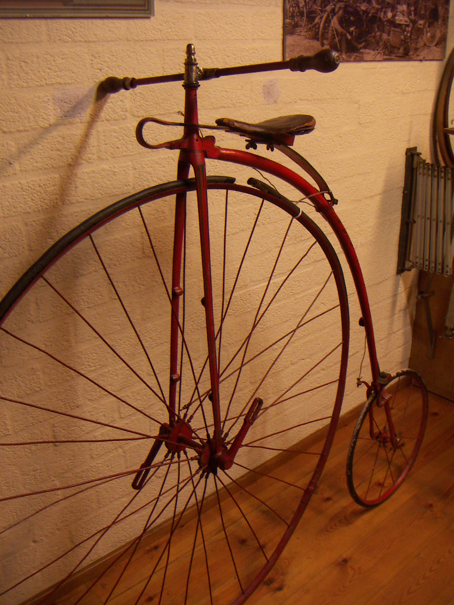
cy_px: 302
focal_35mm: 36
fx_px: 630
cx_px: 227
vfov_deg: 51.4
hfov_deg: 39.7
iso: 100
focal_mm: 4.7
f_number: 2.8
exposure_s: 1/50
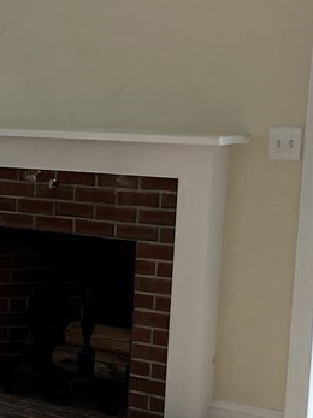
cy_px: 318
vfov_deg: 17.0
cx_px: -323
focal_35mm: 115
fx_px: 1387
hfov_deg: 11.5
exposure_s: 1/390
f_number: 1.6
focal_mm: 5.1
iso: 50
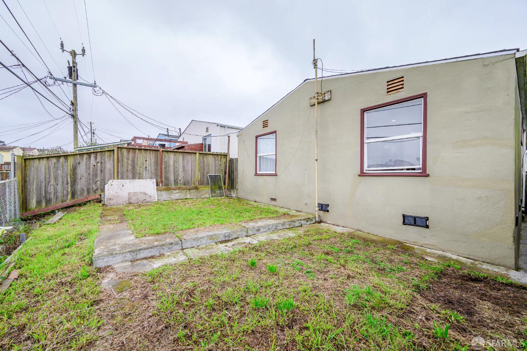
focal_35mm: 14
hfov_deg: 104.3
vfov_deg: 81.2
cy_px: 176
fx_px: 205
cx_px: 264
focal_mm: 14
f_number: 8
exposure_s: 1/200
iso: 200
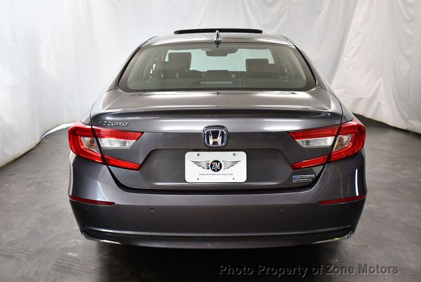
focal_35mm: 36
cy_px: 141
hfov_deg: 53.1
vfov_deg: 36.9
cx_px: 210
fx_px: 421
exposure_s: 1/125
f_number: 3.5
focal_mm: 18
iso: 800
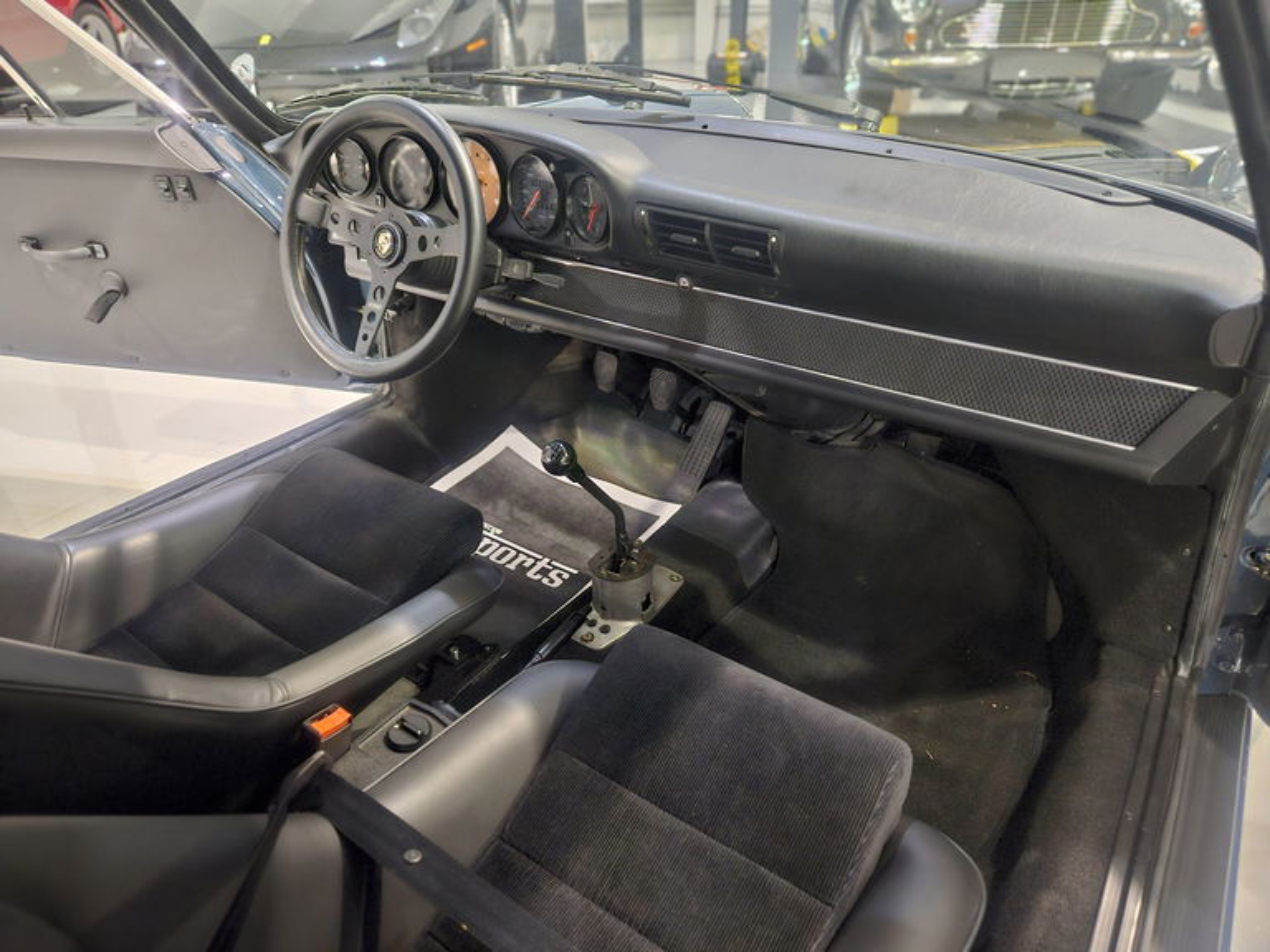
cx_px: 635
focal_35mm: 23
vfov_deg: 58.9
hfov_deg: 73.9
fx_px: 844
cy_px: 476
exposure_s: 1/15
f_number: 1.8
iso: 1000
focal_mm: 5.4
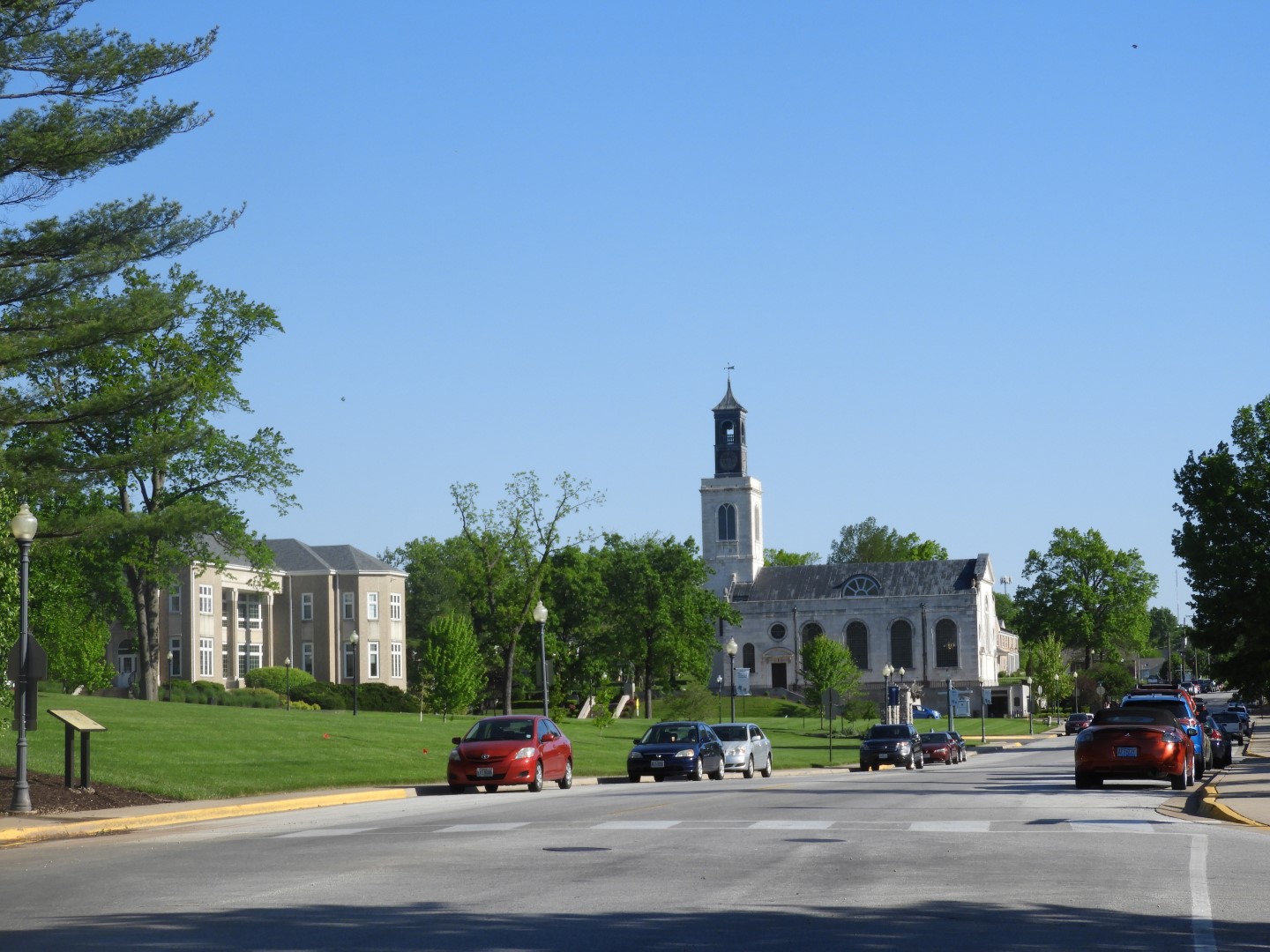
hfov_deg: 24.4
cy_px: 476
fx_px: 2935
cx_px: 635
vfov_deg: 18.4
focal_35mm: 80
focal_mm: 14.3
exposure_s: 1/800
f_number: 4.5
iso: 100
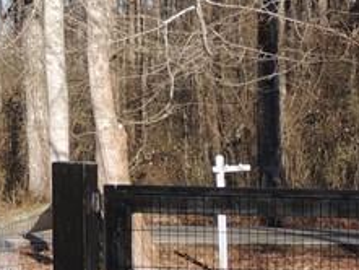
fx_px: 1920
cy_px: 412
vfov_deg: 7.9
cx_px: 499
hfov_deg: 10.4
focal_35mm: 185
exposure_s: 1/640
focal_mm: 7.1
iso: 100
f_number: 3.3
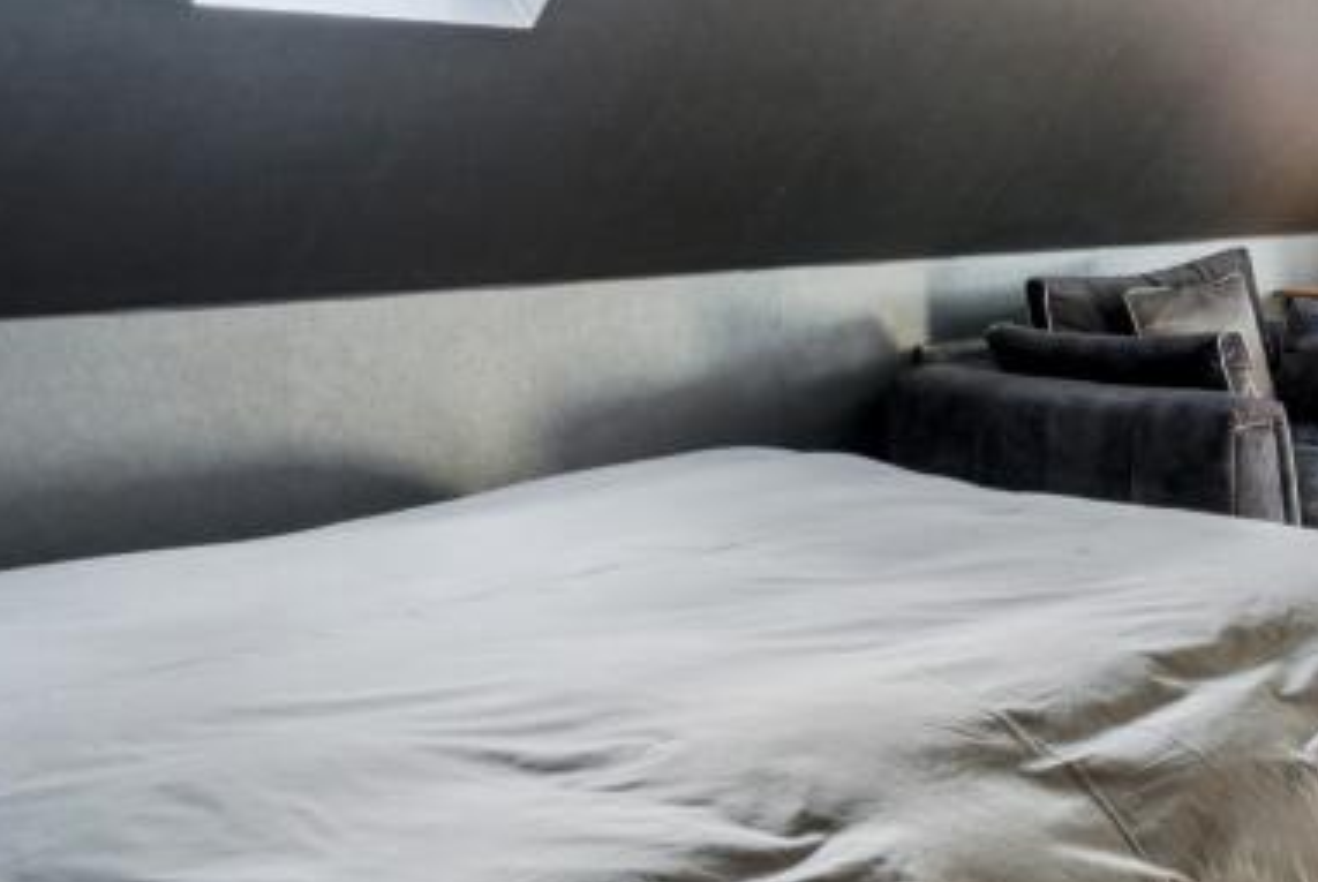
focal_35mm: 43
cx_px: 1671
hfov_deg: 34.1
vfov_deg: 30.7
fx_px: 1576
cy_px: 208
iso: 640
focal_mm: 16
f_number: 11
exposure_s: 1/6
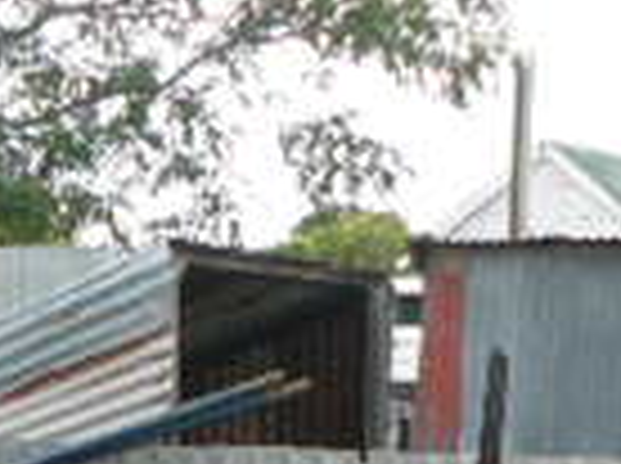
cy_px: 1041
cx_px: -238
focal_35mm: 167
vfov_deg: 8.3
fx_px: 2991
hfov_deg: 11.5
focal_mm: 6
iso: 100
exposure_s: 1/200
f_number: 4
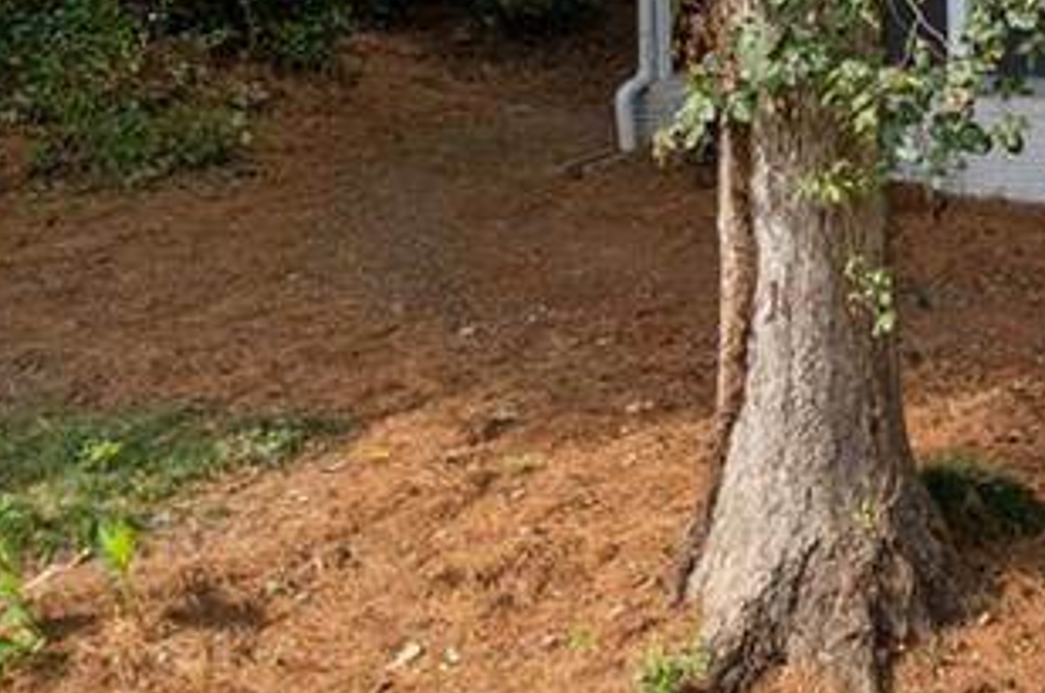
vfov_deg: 17.9
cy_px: -93
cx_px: 1525
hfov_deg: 23.0
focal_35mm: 73
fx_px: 2116
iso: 100
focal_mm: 8.38
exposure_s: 1/15
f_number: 2.8
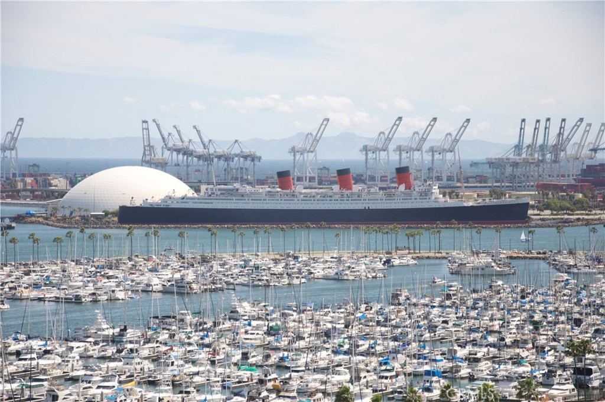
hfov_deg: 16.1
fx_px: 2140
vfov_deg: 10.7
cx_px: 302
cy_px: 201
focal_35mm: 128
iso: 400
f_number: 6.3
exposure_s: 1/1600
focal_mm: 85
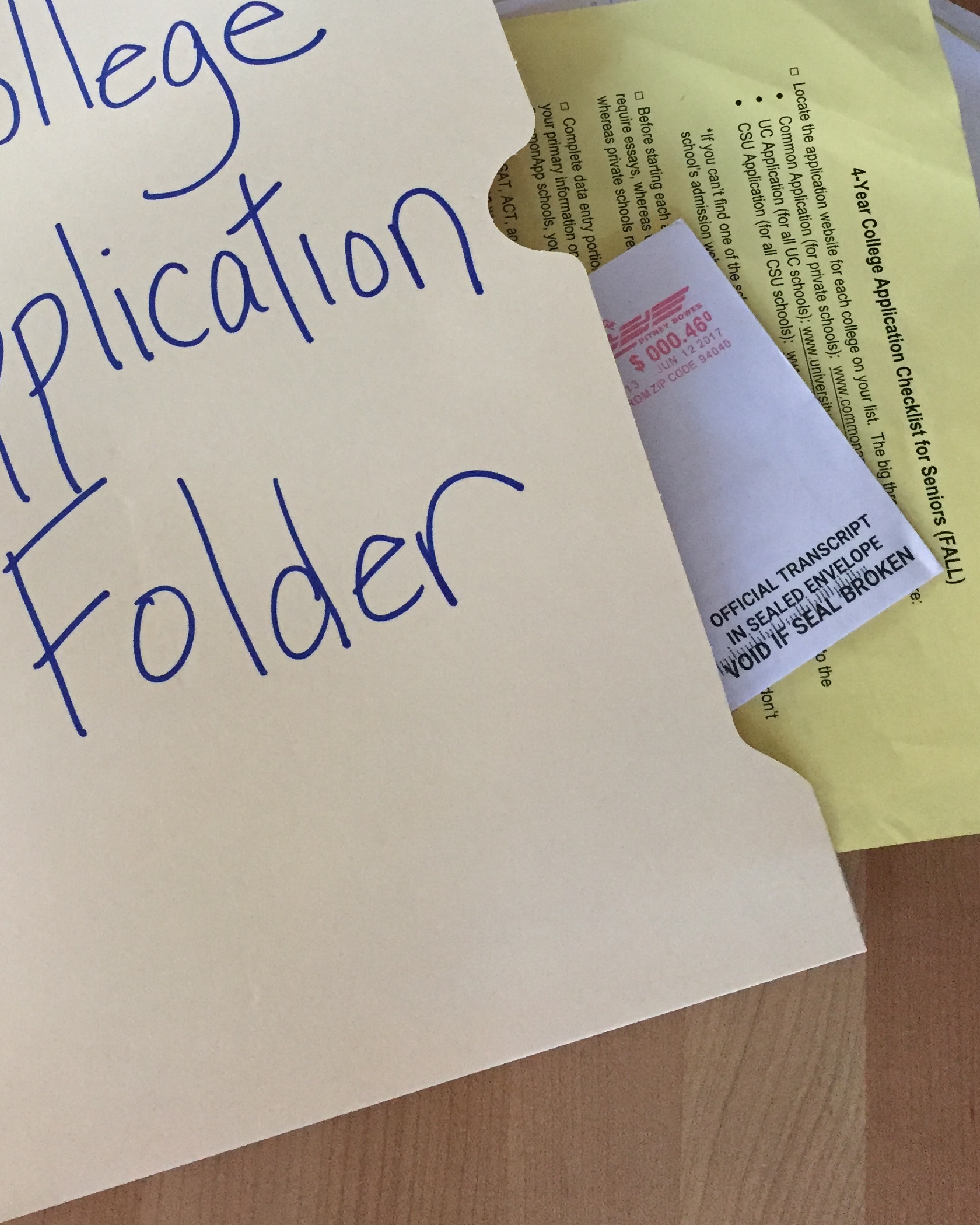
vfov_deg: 41.3
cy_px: 372
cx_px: 288
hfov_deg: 33.7
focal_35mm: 44
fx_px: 1595
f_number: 2.2
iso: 200
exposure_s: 1/30
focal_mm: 4.15
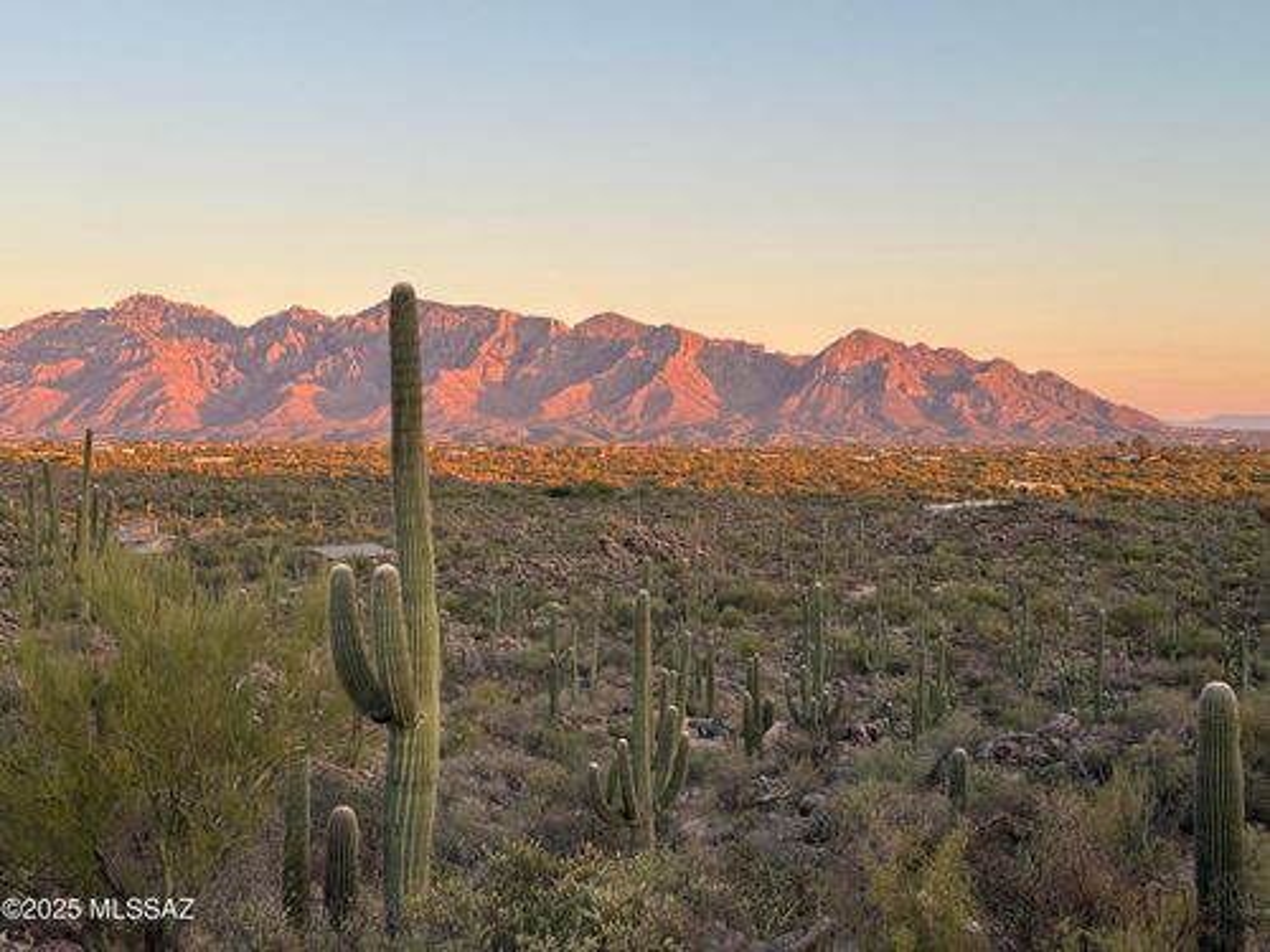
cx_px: 635
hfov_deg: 39.7
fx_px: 1761
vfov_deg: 30.3
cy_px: 476
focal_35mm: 48
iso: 64
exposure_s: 1/380
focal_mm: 6.86
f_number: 1.78
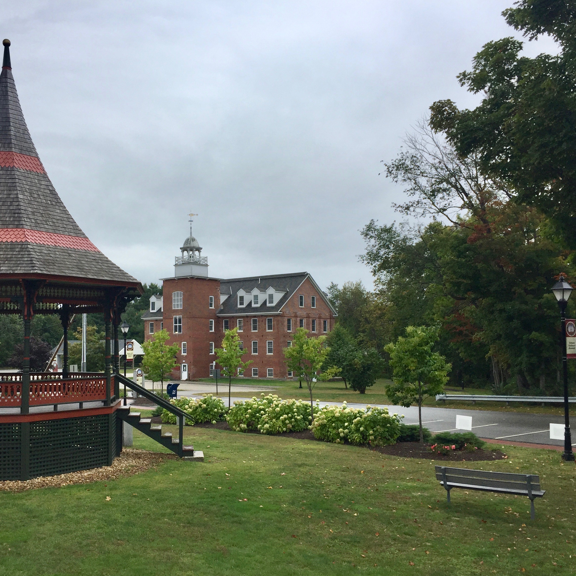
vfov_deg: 46.0
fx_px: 678
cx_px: 229
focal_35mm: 36
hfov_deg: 45.8
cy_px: 294
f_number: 2.2
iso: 32
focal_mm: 4.15
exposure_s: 1/842
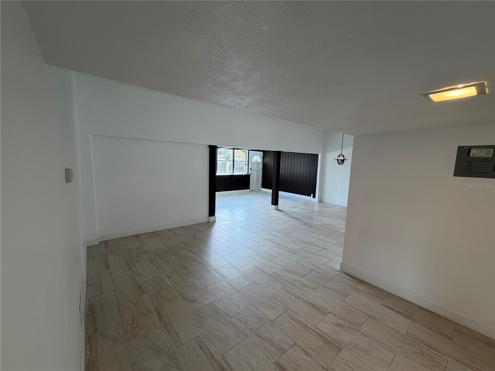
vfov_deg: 85.7
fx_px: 200
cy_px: 186
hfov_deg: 102.1
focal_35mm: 14
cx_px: 248
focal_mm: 2.22
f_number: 2.2
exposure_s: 1/120
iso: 160
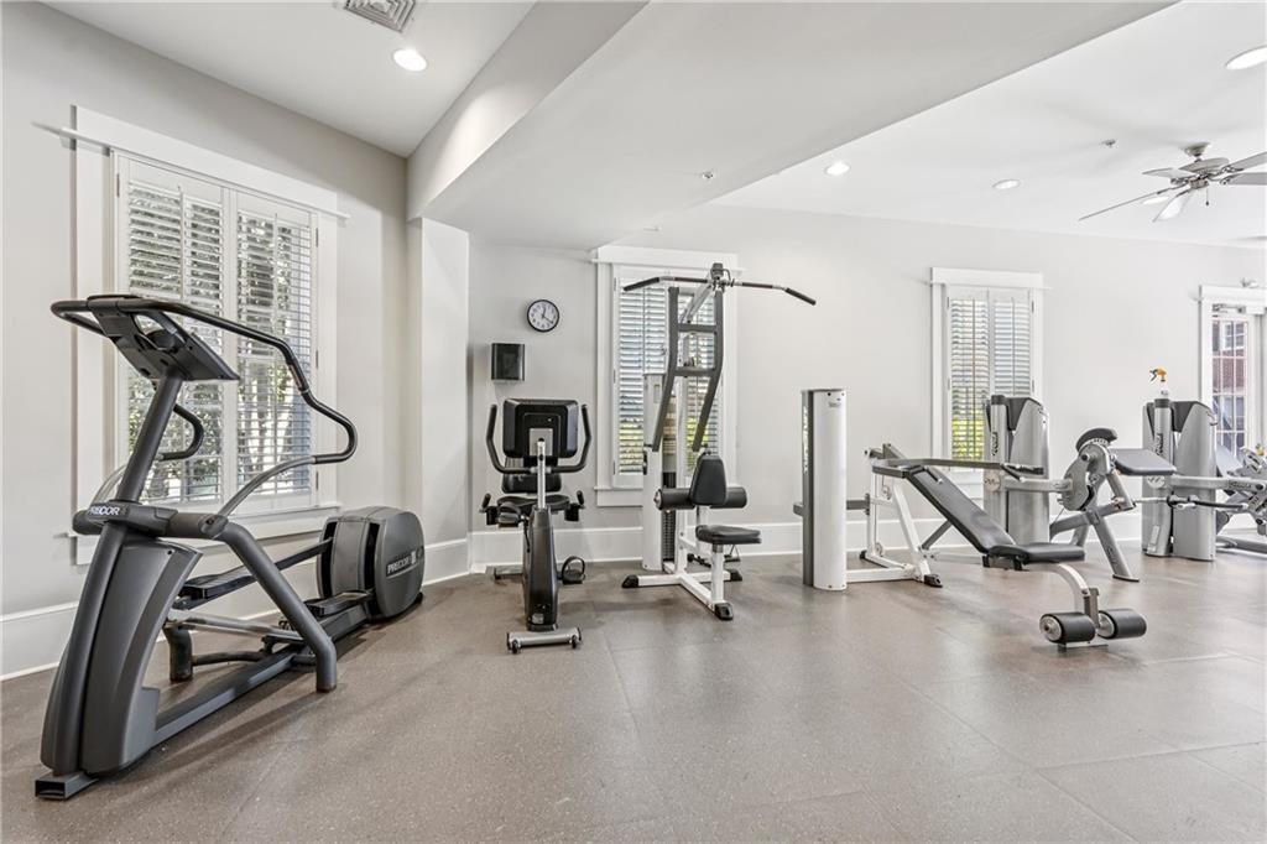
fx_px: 563
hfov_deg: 96.8
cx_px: 634
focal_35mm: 16
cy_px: 422
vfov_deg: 73.7
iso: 800
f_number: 8
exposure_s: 1/20
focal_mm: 16
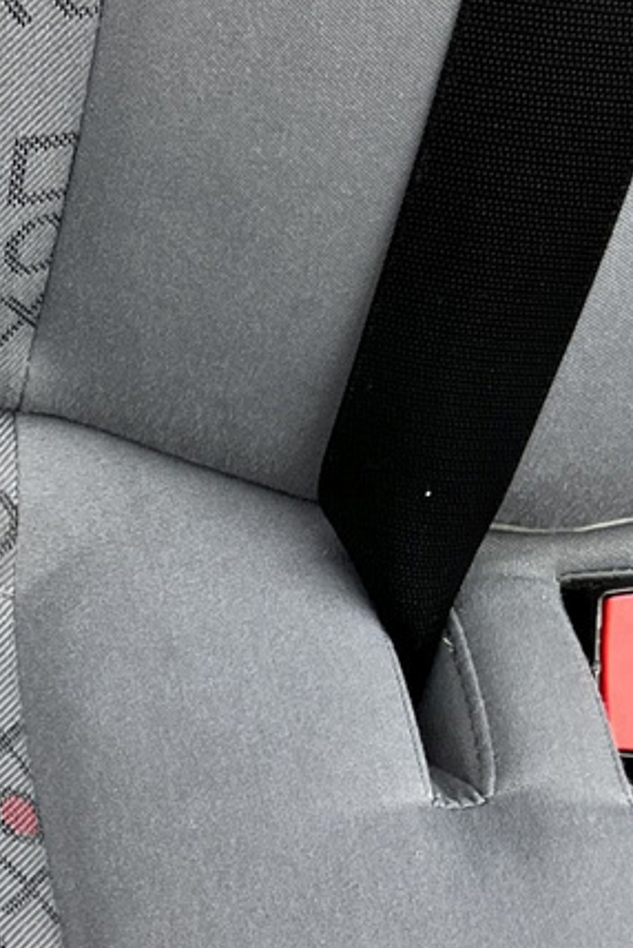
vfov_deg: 19.6
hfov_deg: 12.2
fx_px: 2659
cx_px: -598
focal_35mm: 101
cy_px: 935
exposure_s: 1/407
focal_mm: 5.1
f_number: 1.6
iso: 50
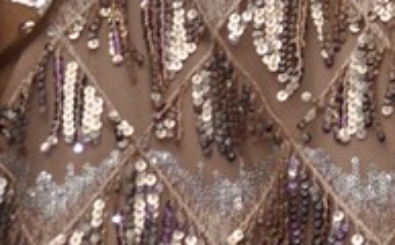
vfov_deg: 6.0
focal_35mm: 206
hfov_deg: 10.1
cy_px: -398
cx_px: 434
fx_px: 2214
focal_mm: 26
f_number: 5
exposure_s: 1/60
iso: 400
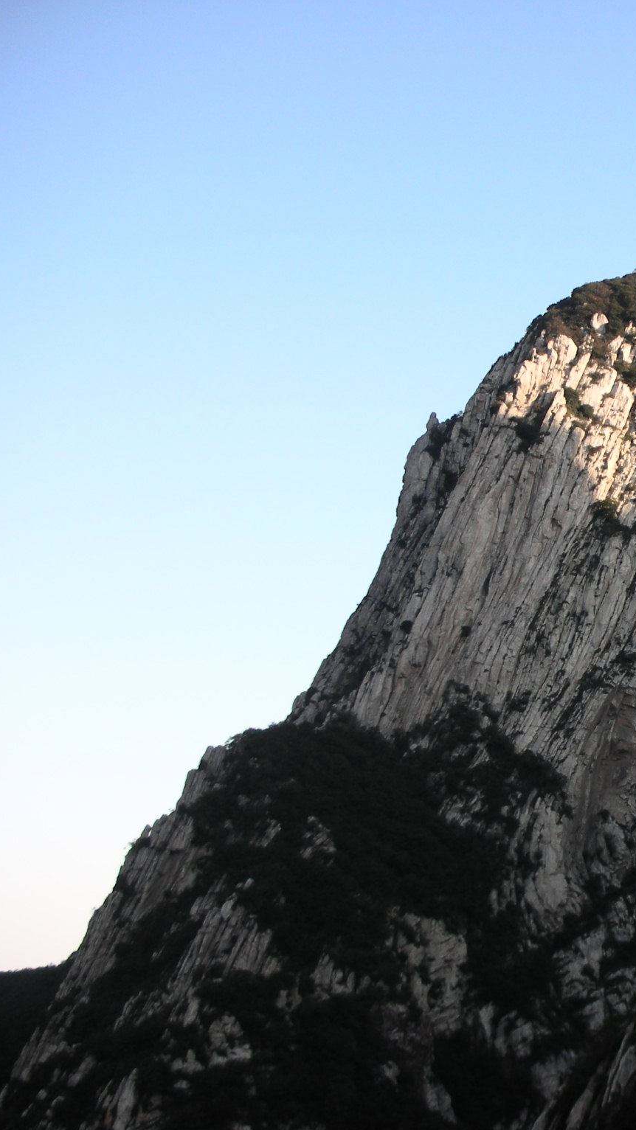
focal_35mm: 67
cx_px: 668
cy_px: 566
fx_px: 2008
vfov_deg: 31.4
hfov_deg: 17.5
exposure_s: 1/163
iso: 50
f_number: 3.5
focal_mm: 7.7
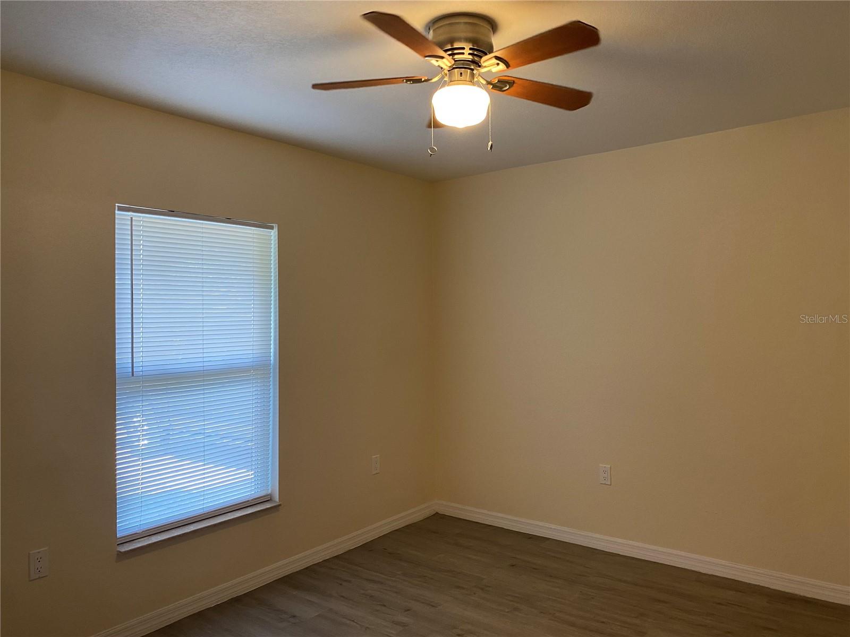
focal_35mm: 26
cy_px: 318
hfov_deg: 67.3
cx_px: 425
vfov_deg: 53.1
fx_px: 638
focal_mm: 4.25
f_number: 1.8
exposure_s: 1/60
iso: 80
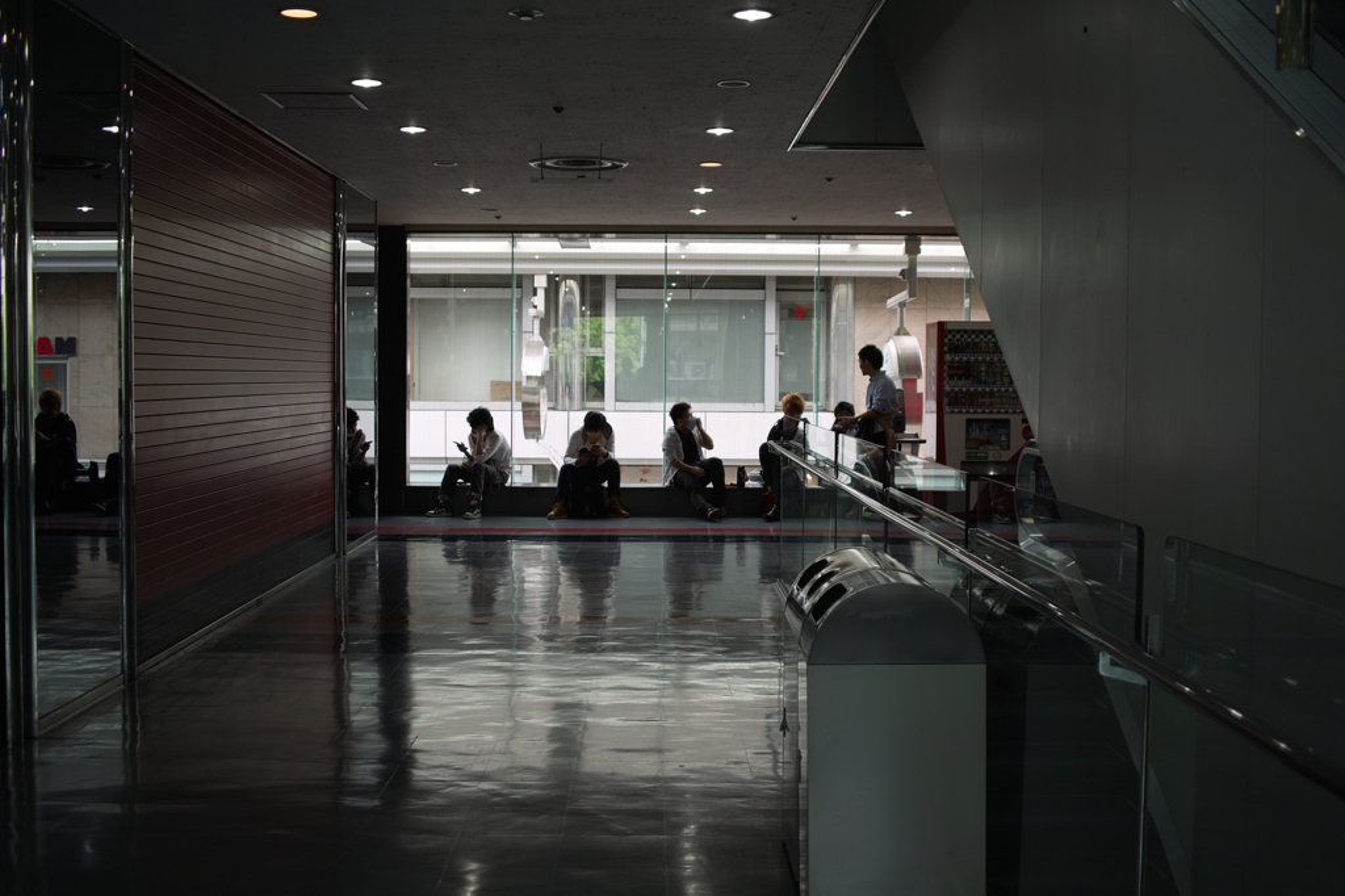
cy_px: 448
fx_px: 1531
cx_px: 672
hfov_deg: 47.4
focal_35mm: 41
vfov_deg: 32.6
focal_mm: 24.2
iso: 100
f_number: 2.8
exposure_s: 1/100
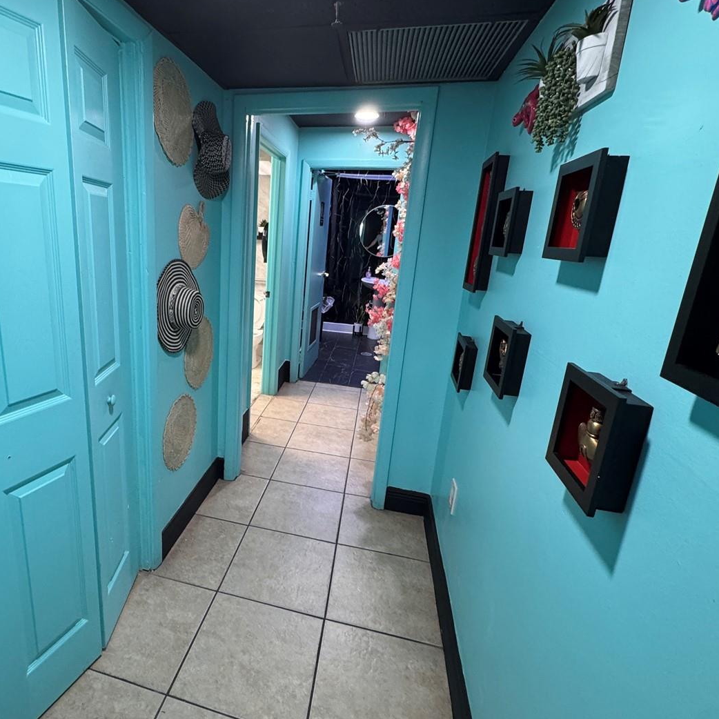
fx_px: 446
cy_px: 350
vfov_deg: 77.7
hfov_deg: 76.1
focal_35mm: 19
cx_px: 263
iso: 250
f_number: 2.2
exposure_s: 1/60
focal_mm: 2.22
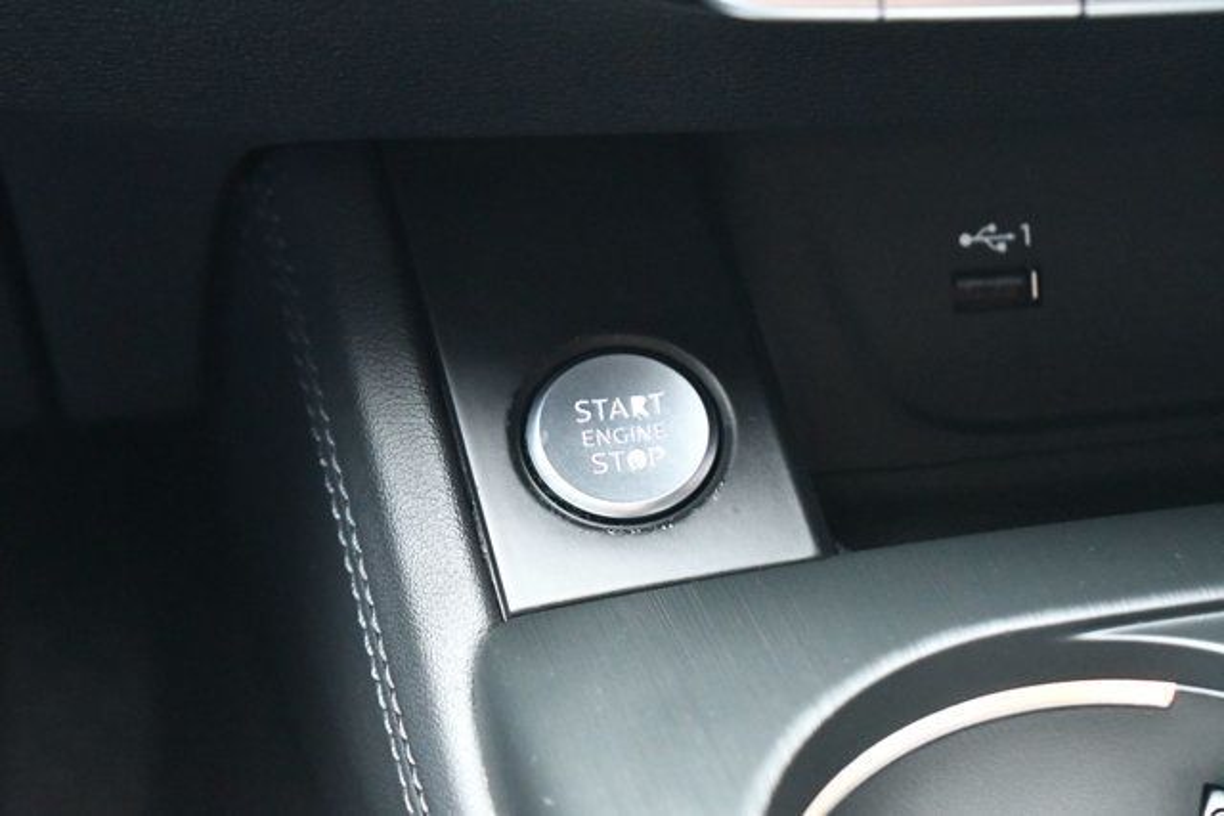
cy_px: 408
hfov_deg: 24.8
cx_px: 612
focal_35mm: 82
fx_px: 2788
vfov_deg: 16.7
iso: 10000
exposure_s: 1/60
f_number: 5.6
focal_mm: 55
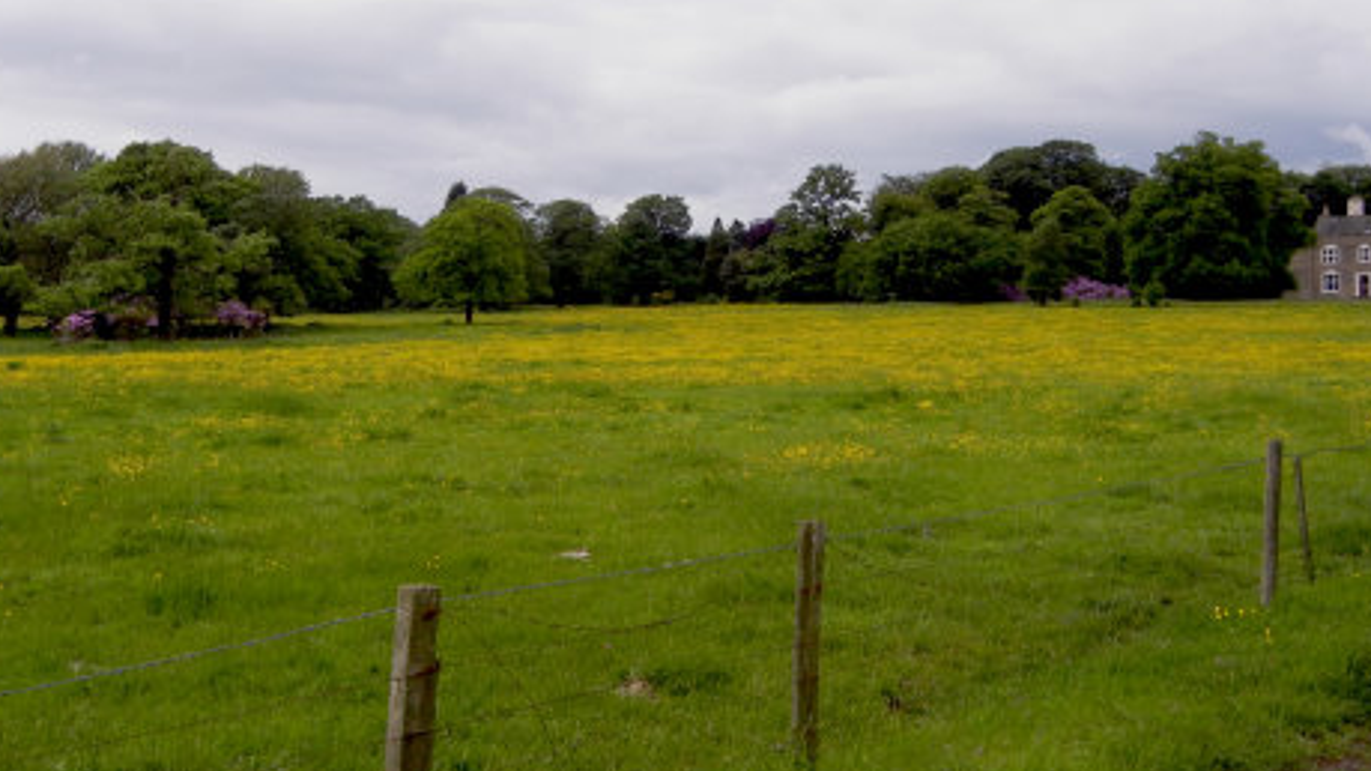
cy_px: 315
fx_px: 1817
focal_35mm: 50
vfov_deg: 23.9
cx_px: 690
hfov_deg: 41.3
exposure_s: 1/350
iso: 160
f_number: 7.2
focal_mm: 6.2
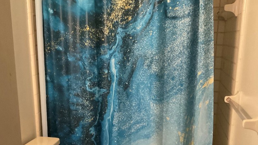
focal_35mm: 45
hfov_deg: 45.4
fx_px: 308
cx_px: 118
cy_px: 117
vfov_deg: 26.0
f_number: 1.8
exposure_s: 1/40
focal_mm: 3
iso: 320
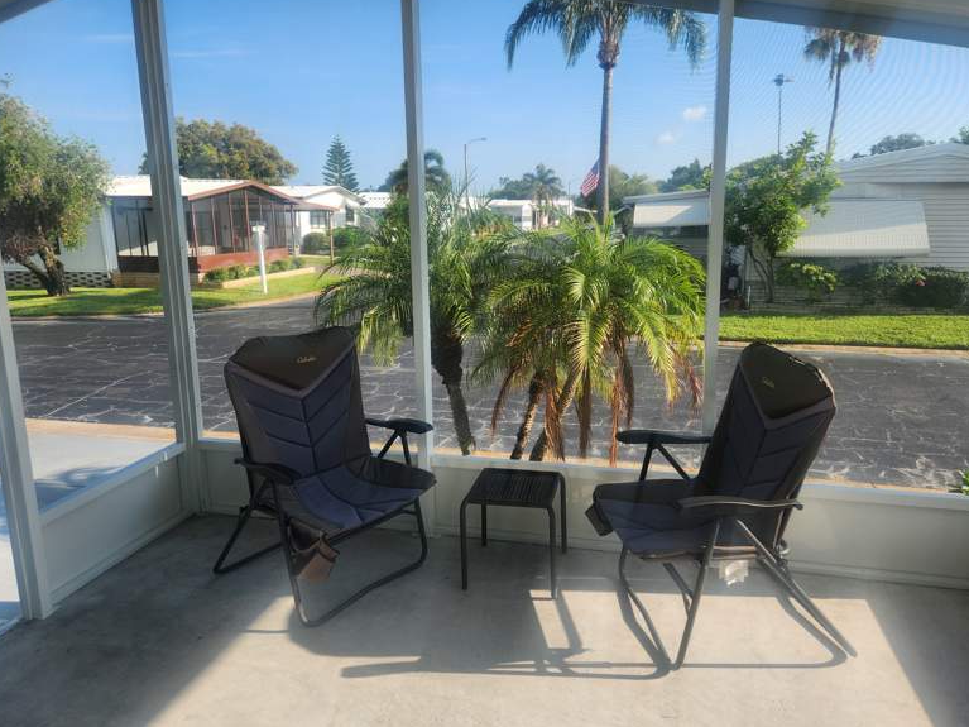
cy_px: 362
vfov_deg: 56.8
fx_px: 672
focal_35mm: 24
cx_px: 491
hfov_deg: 71.6
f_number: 1.8
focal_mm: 5.4
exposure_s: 1/528
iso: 20
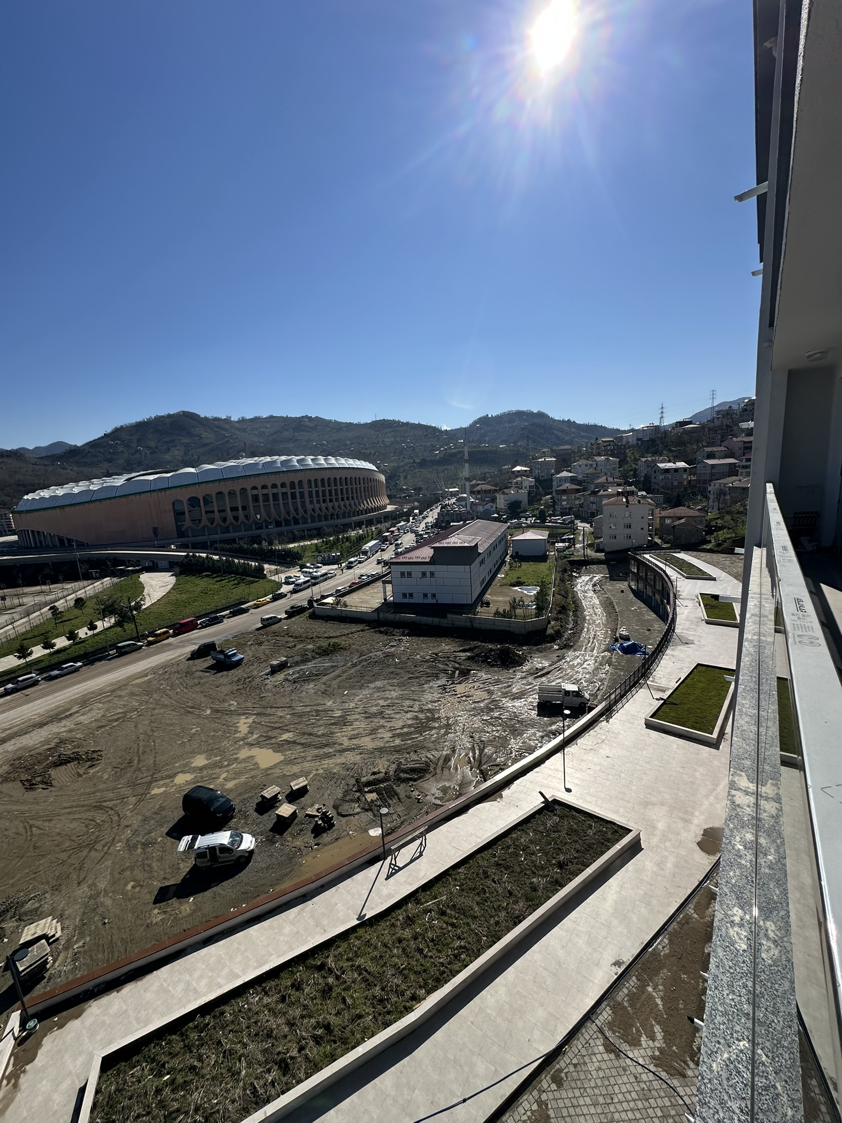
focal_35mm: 14
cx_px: 421
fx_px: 454
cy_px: 562
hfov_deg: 85.7
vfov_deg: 102.1
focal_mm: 2.22
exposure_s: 1/4000
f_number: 2.2
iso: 50
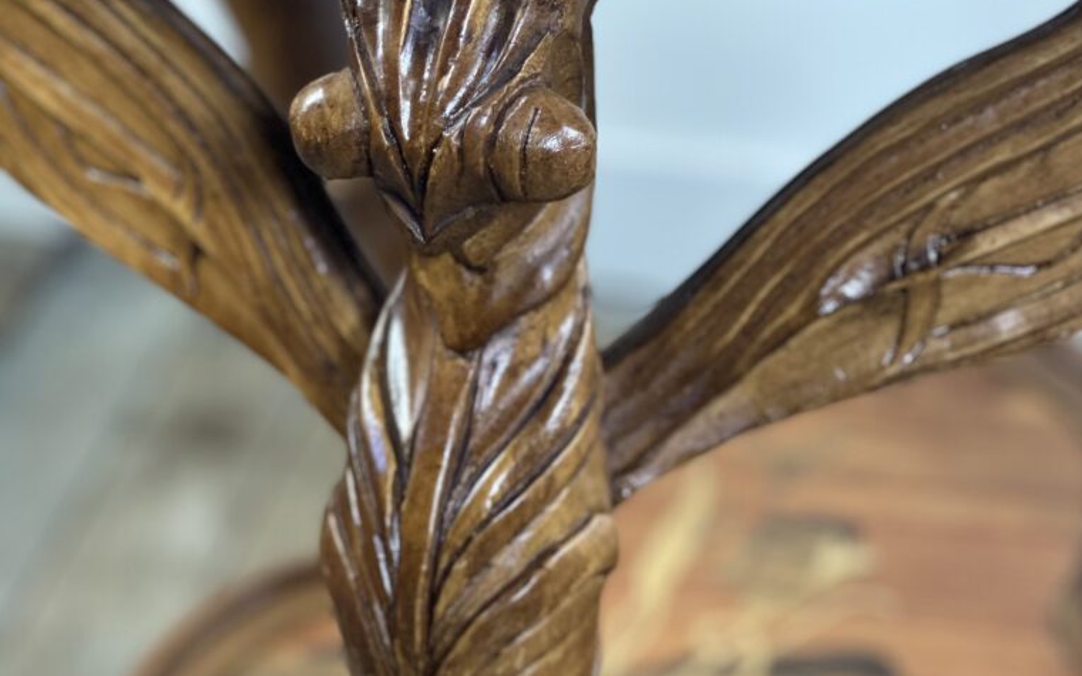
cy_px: 437
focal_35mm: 110
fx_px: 3244
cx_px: 545
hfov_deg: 18.9
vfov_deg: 11.9
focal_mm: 9
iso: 160
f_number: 2.8
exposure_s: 1/33
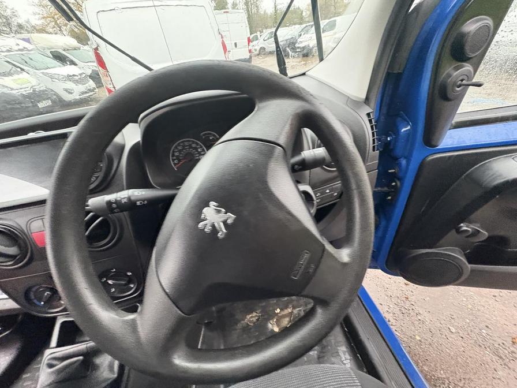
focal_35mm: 14
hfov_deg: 102.1
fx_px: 209
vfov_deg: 85.7
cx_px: 258
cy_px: 194
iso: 800
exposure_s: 1/45
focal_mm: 2.22
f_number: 2.2
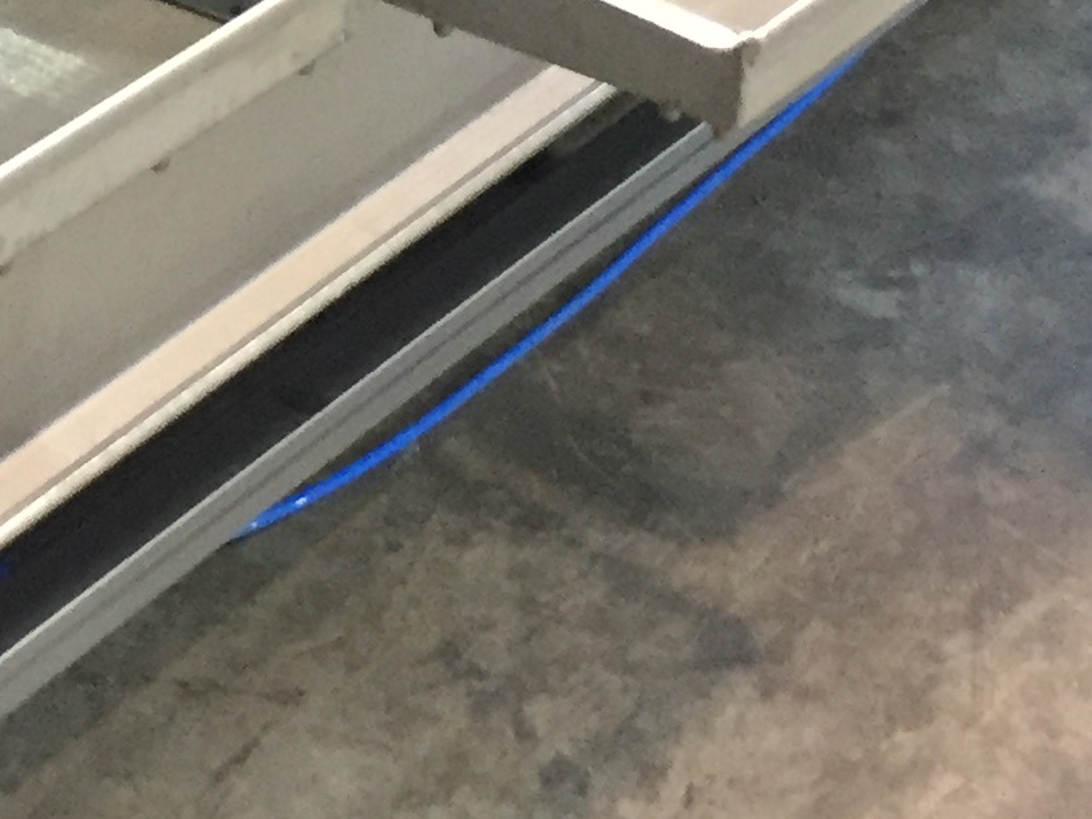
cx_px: -110
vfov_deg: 12.2
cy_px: -419
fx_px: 3659
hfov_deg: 16.5
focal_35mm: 116
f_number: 2.2
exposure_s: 1/20
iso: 250
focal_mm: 4.15
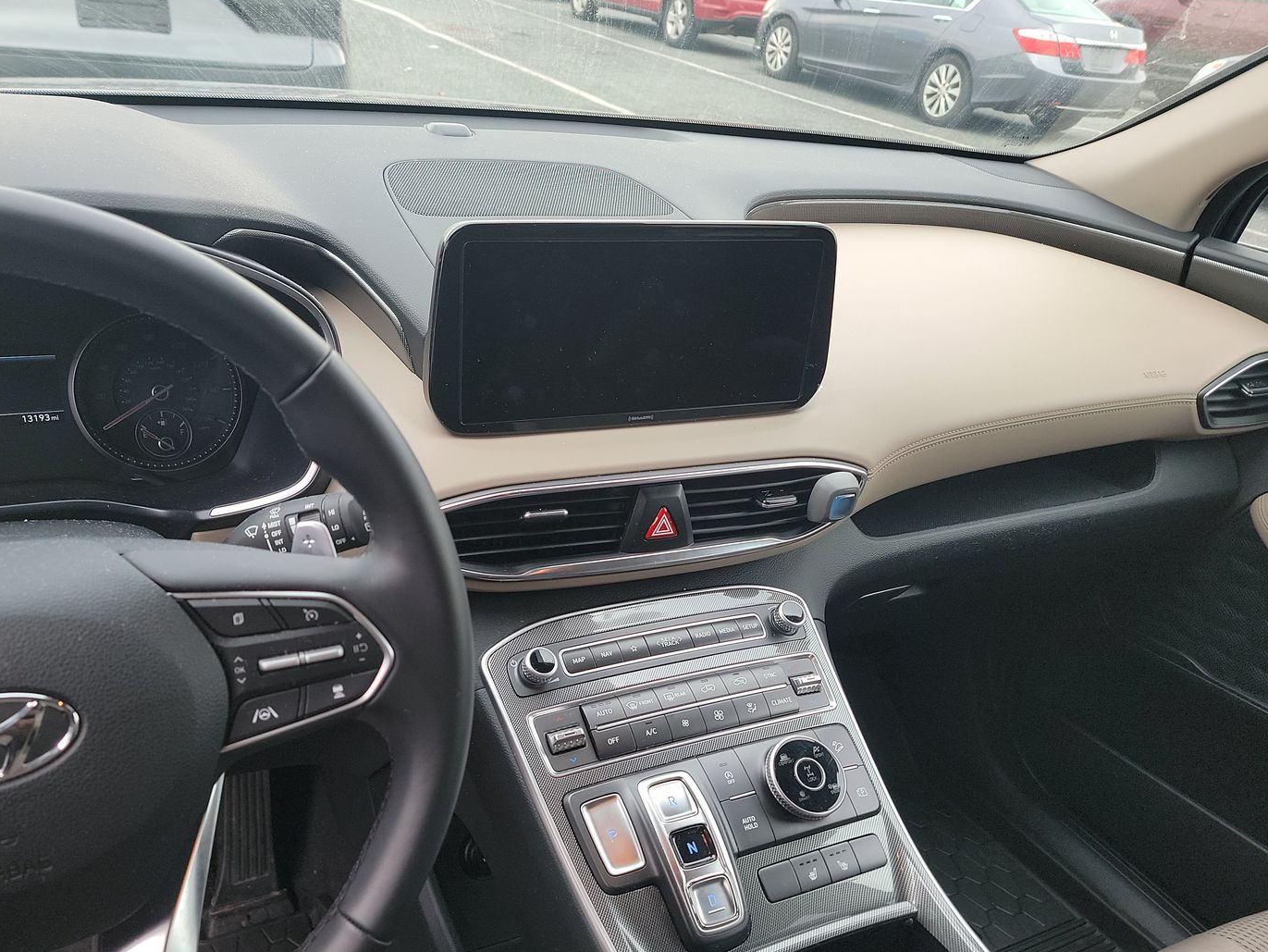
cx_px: 552
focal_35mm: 28
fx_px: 1026
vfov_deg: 49.6
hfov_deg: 63.2
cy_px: 553
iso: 105
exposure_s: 1/59
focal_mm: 6.7
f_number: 1.8
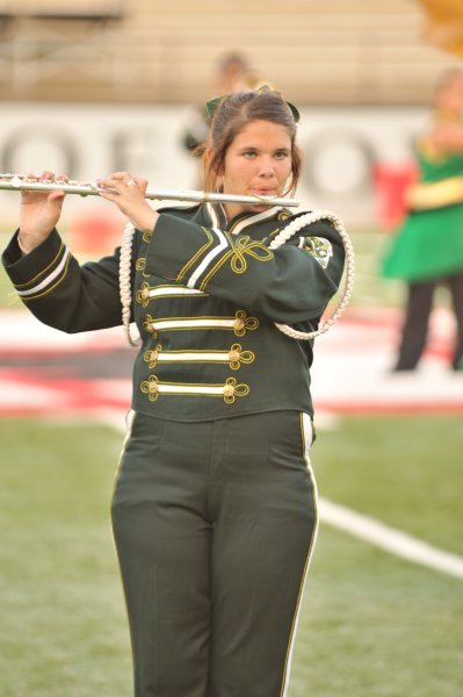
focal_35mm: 300
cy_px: 348
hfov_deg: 4.6
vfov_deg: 6.9
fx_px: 5797
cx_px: 232
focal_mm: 200
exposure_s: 1/250
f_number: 2.8
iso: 200
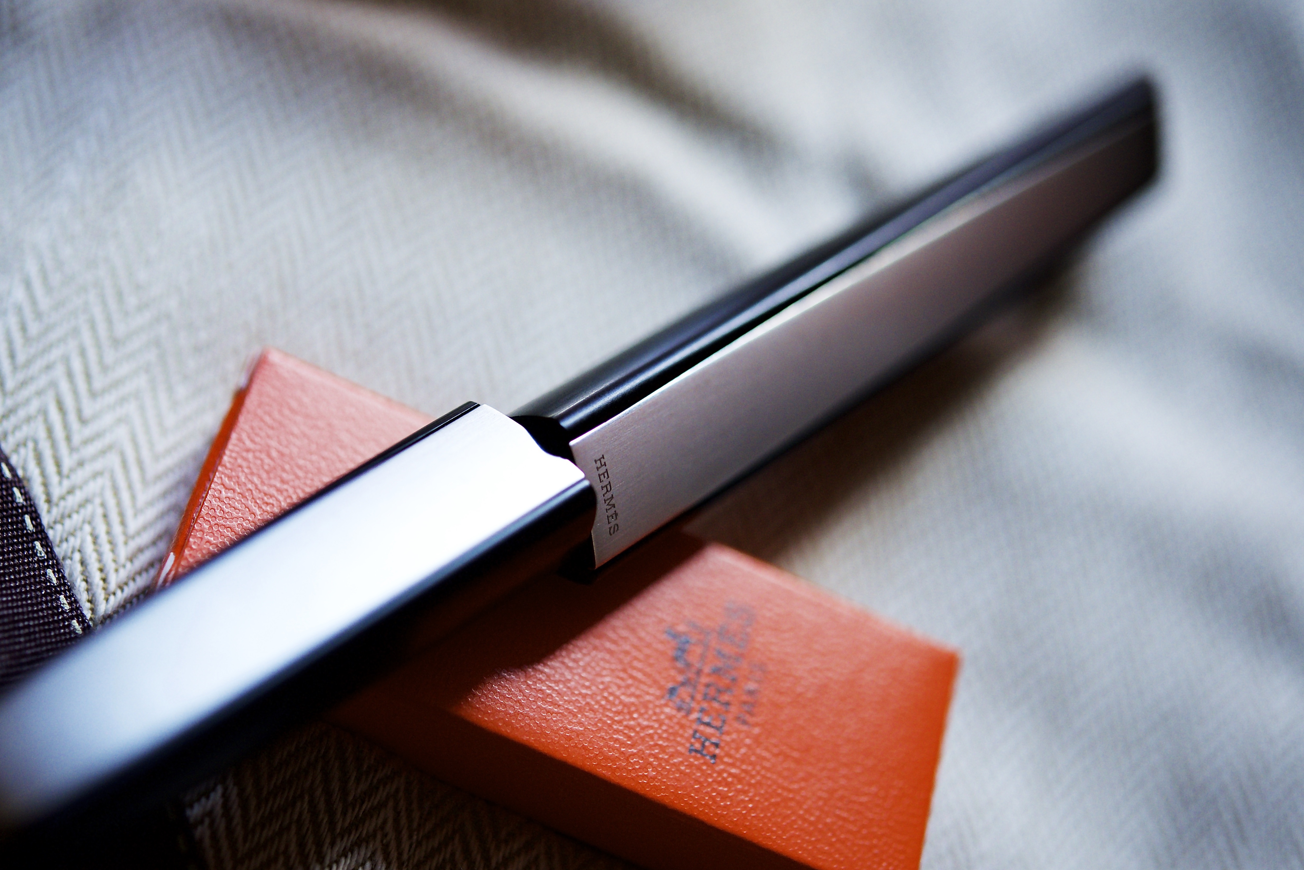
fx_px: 2645
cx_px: 516
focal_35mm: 73
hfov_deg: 27.6
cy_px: 526
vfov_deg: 18.7
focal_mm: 60
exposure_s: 1/250
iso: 500
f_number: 4
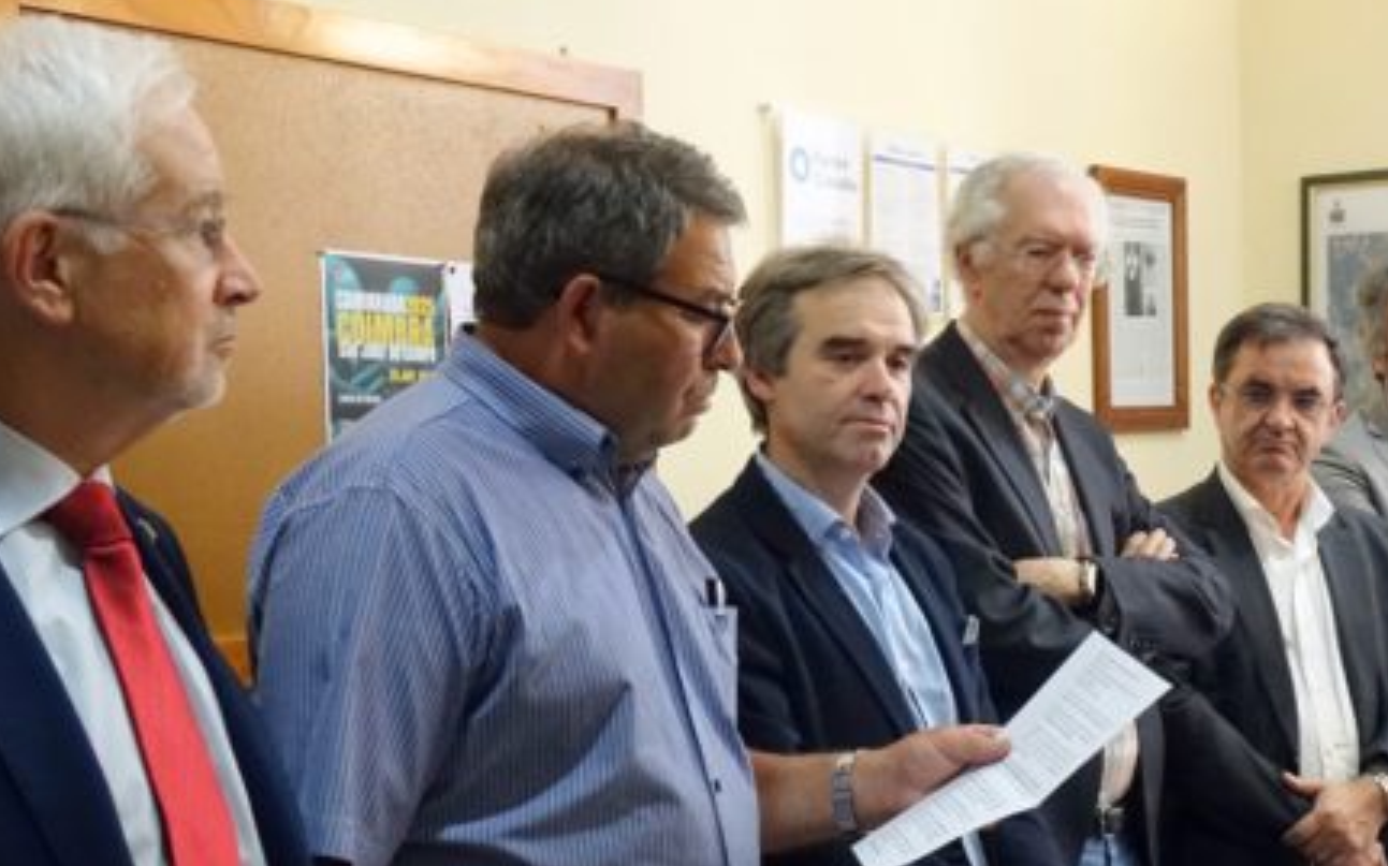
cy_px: 563
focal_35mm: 63
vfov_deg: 20.6
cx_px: 985
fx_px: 2382
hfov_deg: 32.1
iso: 2000
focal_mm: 13.65
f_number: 2.8
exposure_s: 1/125
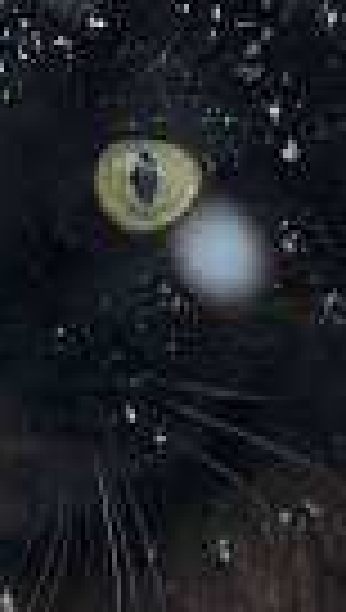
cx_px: 283
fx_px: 11345
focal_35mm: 699
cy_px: 328
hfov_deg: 1.7
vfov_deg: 3.1
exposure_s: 1/400
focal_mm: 70
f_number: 2.8
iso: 1000
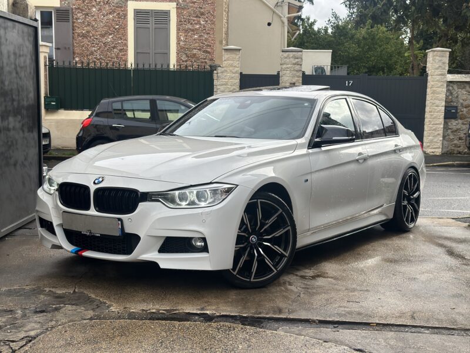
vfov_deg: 30.3
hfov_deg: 39.7
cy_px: 176
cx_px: 235
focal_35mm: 48
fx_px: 652
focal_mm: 6.86
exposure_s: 1/1639
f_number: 1.78
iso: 80
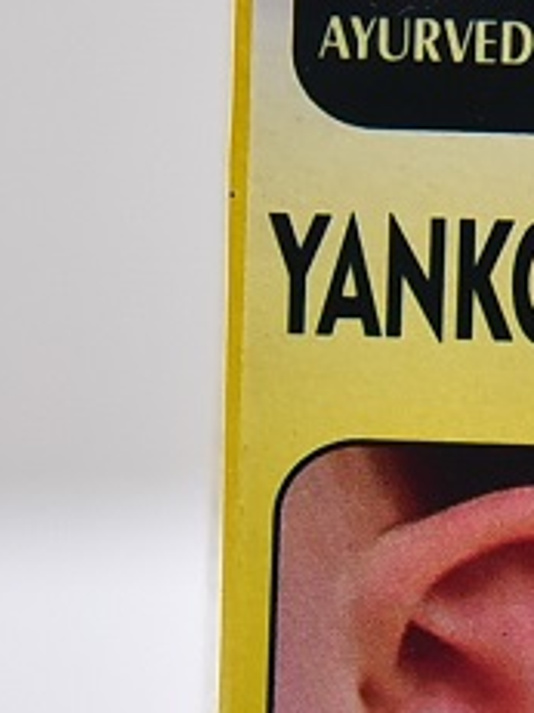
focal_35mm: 241
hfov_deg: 6.1
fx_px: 4962
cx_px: 512
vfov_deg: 8.2
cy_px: 614
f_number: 4.5
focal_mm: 110
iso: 1600
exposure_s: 1/125
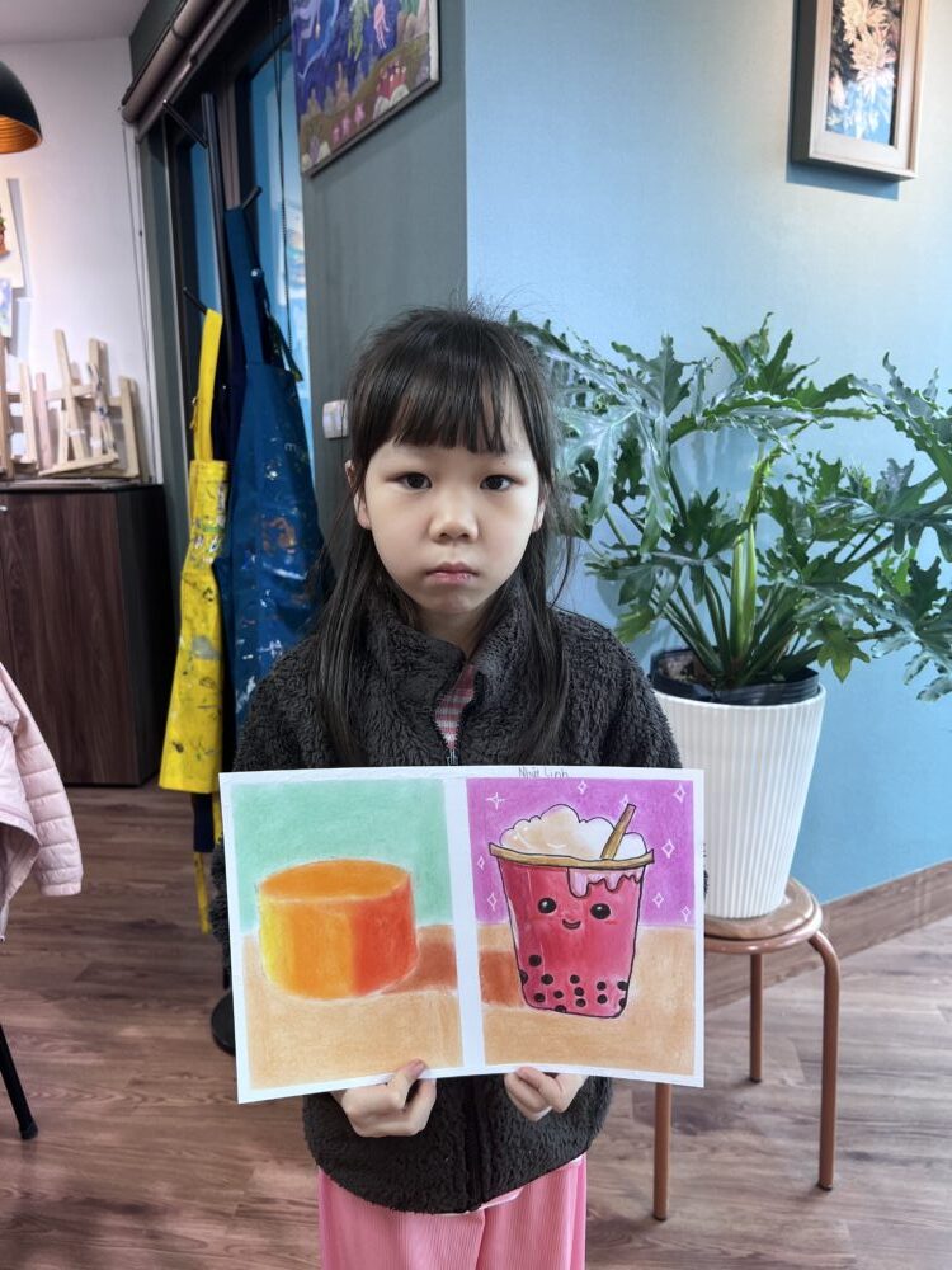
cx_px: 476
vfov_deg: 67.3
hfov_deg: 53.1
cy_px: 635
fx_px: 953
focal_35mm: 26
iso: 64
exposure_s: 1/100
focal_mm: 5.7
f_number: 1.5
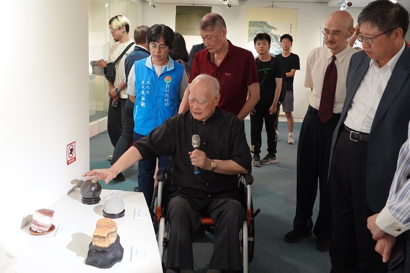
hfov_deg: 51.3
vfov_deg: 35.5
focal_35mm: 38
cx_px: 205
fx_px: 427
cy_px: 136
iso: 3200
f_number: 4
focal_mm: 25
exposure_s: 1/160
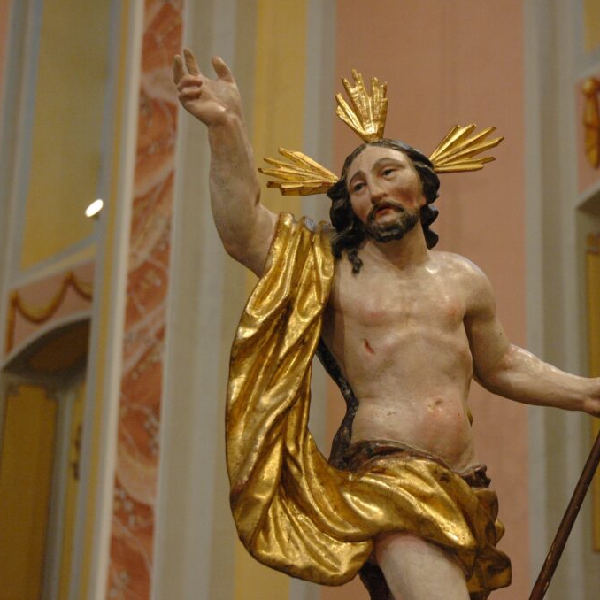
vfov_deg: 28.8
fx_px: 1170
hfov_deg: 28.5
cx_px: 429
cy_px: 300
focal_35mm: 60
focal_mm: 31
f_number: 5
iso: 1600
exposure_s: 1/100
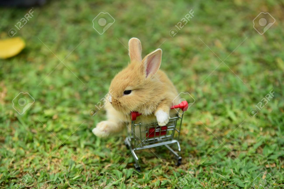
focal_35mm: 185
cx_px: 142
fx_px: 1460
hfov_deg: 11.1
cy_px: 94
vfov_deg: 7.4
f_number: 4
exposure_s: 1/500
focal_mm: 185
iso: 100
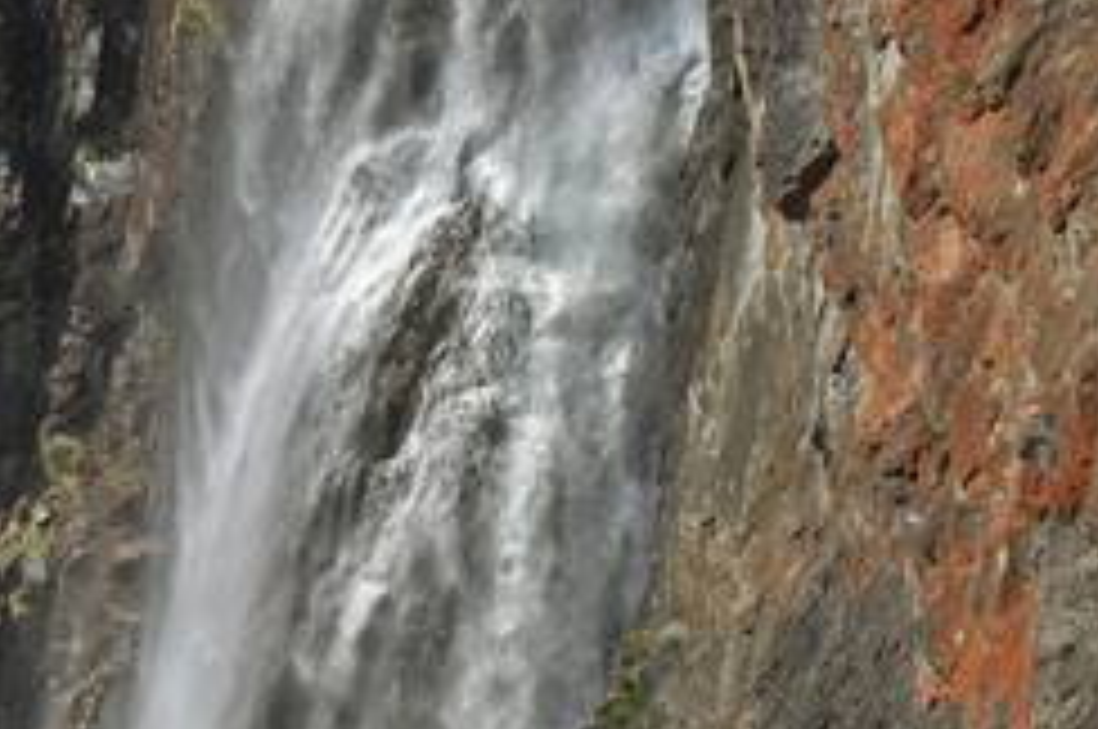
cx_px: 356
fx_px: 6000
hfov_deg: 10.4
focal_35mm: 197
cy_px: 439
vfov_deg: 7.0
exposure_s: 1/50
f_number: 10
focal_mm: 120
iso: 100
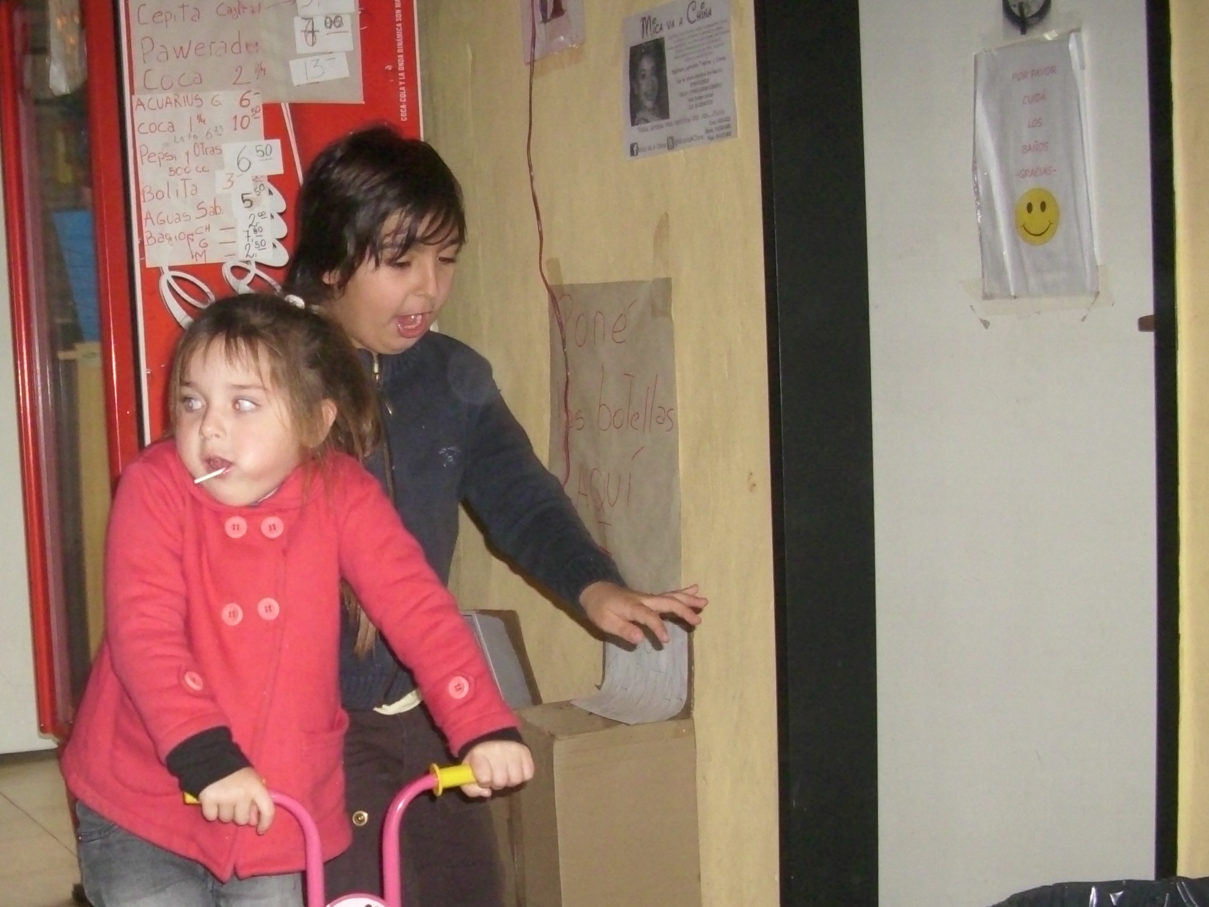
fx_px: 1781
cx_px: 282
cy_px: 608
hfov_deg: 36.5
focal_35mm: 51
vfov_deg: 28.4
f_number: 2.8
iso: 200
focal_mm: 6.2
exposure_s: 1/30
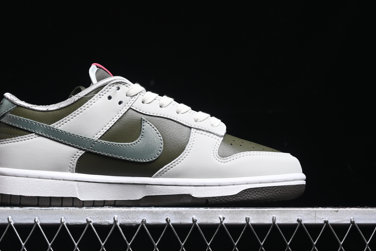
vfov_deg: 14.4
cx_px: 141
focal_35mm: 95
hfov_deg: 21.4
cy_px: 107
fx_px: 992
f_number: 6.3
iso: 160
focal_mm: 50
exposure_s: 1/60
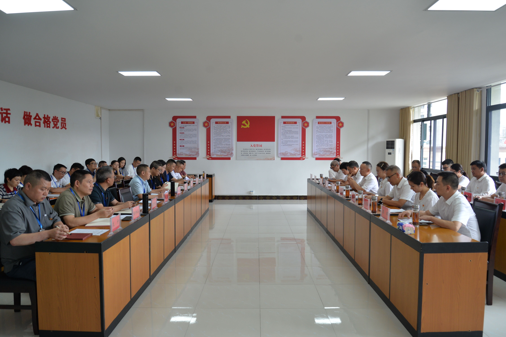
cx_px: 253
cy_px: 168
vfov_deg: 53.1
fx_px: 337
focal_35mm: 24
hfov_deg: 73.7
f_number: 4.5
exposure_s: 1/100
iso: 450
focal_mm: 24
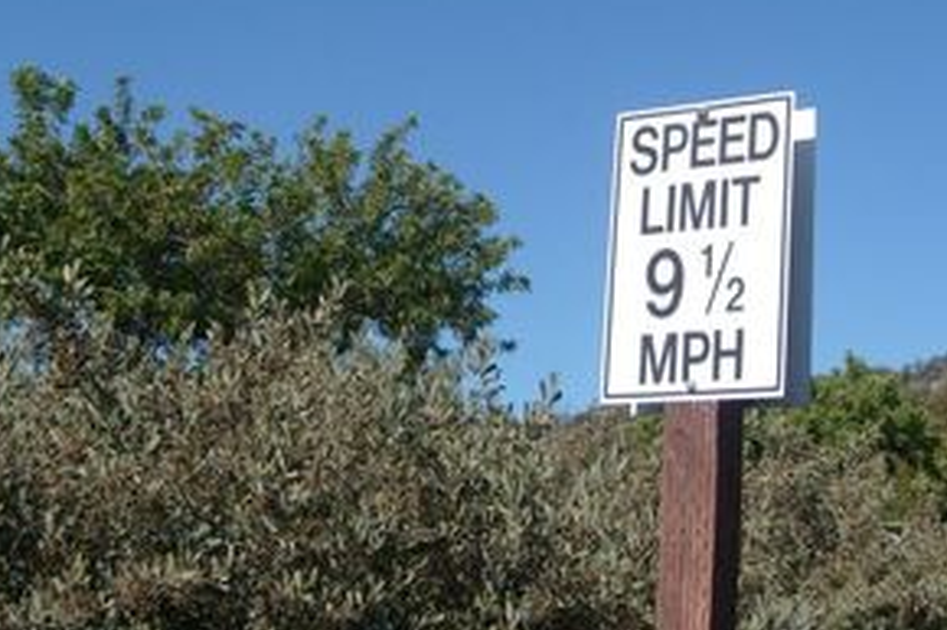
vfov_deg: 20.3
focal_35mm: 67
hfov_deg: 29.9
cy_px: 242
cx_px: 619
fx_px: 1761
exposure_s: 1/500
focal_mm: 5.8
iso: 80
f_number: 7.1
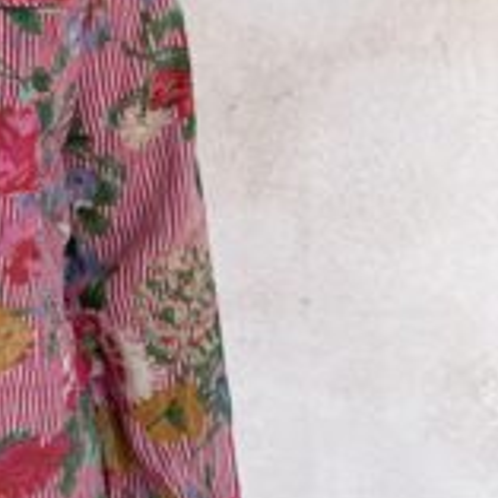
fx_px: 1318
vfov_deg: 20.8
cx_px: -206
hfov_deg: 19.2
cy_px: 29
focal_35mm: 81
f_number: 1.78
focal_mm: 6.76
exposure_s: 1/428
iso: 80
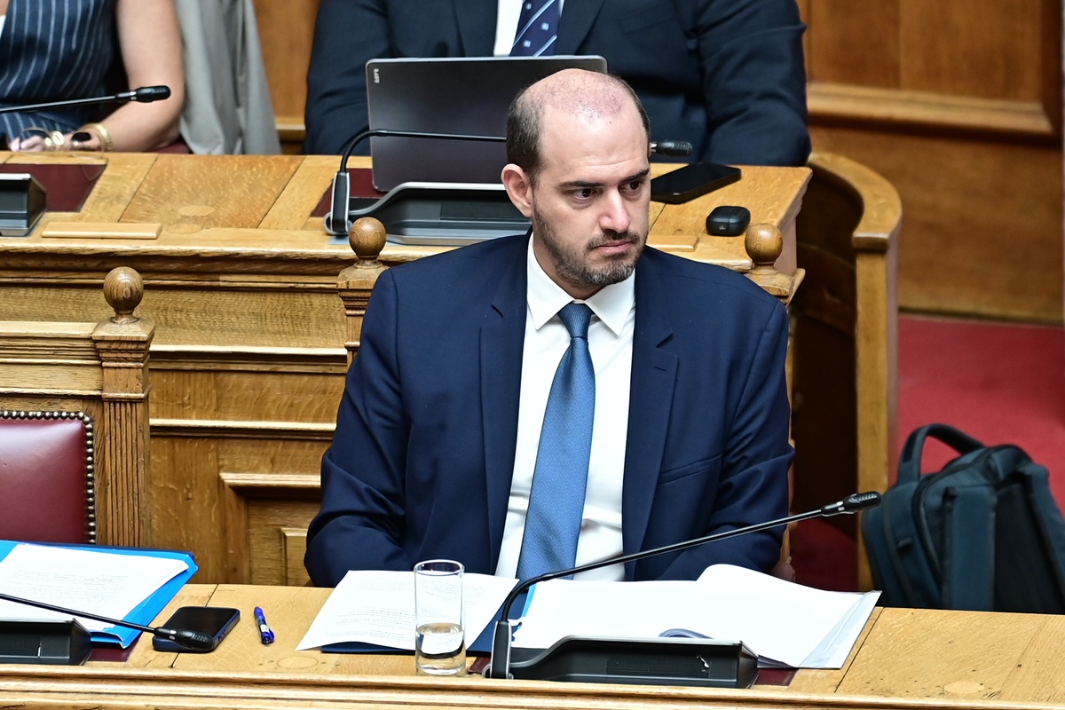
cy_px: 355
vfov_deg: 4.6
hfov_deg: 6.9
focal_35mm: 300
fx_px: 8874
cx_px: 532
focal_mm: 200
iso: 500
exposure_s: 1/160
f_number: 3.2
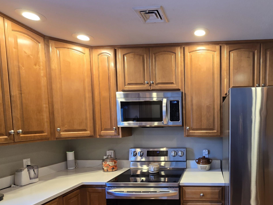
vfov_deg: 62.0
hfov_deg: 74.4
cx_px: 198
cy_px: 136
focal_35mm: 21
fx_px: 166
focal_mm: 2.2
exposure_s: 1/60
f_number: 2.2
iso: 125
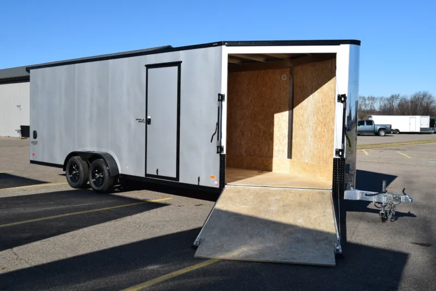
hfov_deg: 51.2
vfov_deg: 35.6
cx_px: 218
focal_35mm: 38
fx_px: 455
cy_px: 146
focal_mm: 25
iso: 200
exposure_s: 1/500
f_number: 11
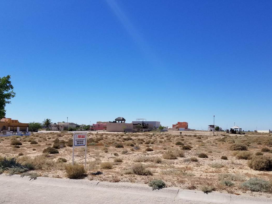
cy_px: 125
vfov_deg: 43.9
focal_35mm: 32
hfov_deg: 56.7
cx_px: 149
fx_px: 251
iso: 50
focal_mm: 4.25
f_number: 1.7
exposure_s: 1/4624
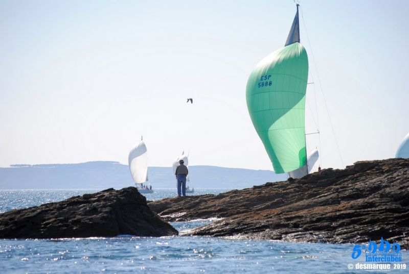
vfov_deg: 6.8
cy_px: 137
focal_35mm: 202
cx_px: 204
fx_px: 2305
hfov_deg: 10.1
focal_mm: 135
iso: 100
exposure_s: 1/640
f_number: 6.3
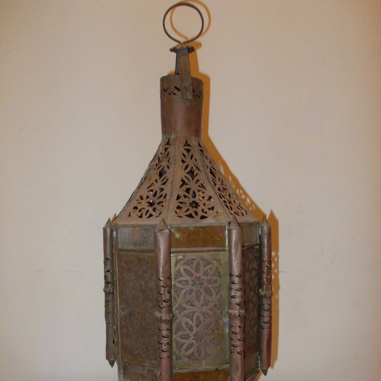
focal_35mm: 34
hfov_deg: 48.4
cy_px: 240
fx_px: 423
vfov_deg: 48.0
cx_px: 193
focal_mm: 4
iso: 200
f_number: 2.7
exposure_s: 1/25
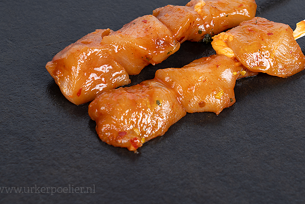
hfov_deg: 13.8
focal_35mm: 148
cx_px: 196
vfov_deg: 9.3
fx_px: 1254
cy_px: 61
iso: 100
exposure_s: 1/160
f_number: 8
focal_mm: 105
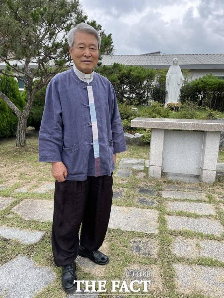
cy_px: 149
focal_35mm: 26
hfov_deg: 53.1
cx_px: 112
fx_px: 224
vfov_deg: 67.3
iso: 32
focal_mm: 4.2
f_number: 1.6
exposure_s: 1/910
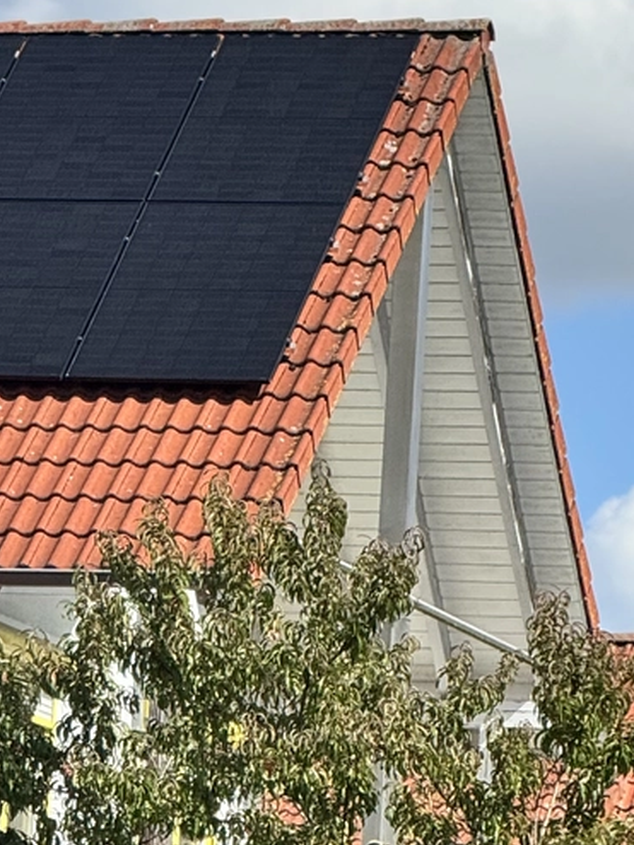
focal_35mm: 364
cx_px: -192
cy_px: 685
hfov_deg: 4.1
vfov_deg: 5.4
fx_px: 8893
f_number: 2.8
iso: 50
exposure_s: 1/1818
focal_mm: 15.66
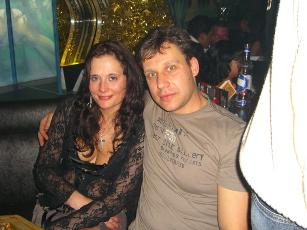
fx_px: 337
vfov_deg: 37.7
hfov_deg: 49.0
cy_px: 115
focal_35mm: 38
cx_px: 154
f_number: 2.8
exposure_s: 1/60
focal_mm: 7.9
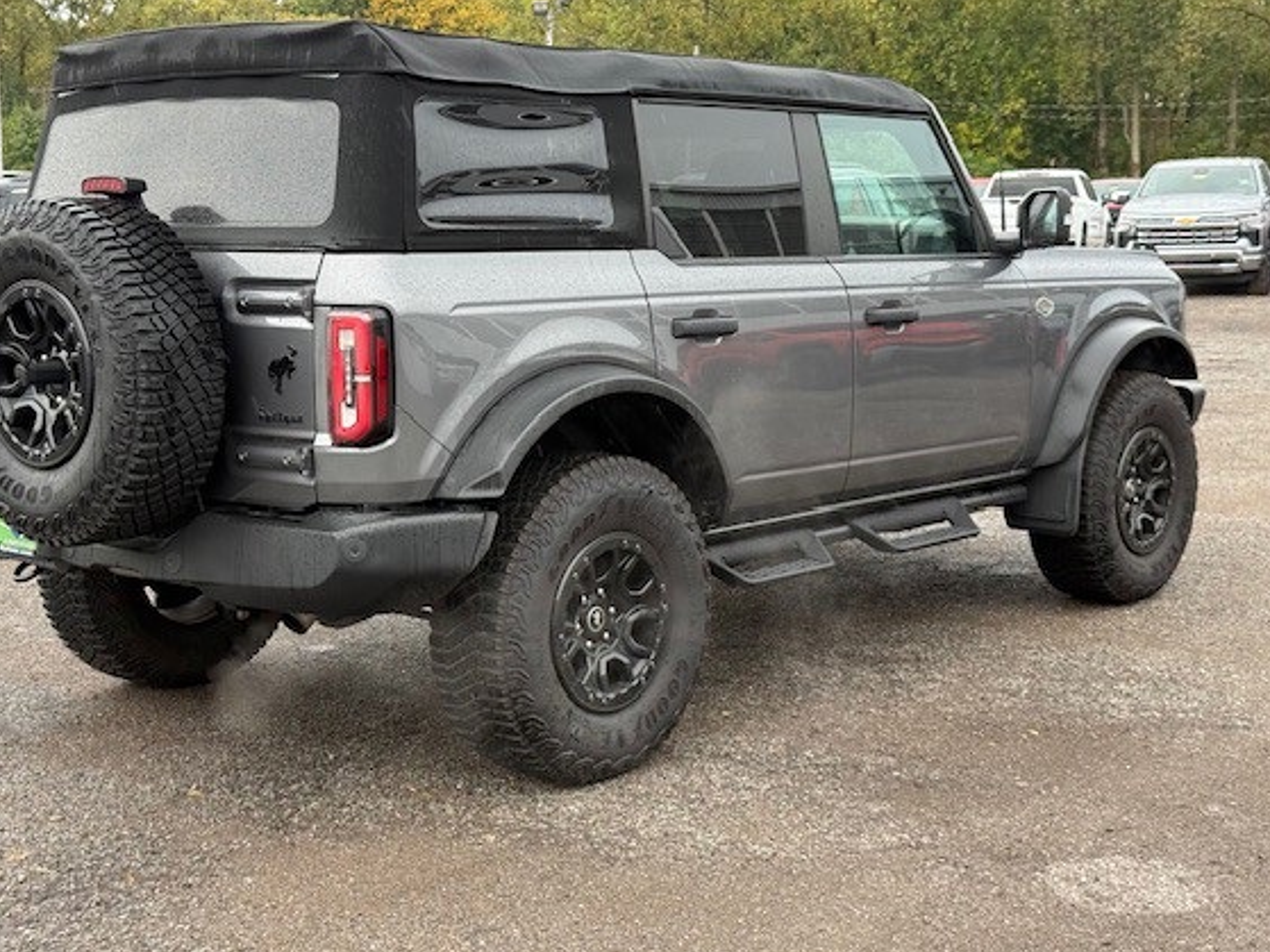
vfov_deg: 26.5
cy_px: 418
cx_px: 579
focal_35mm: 55
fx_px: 2017
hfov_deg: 34.9
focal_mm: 6.76
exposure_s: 1/249
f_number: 1.78
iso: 100
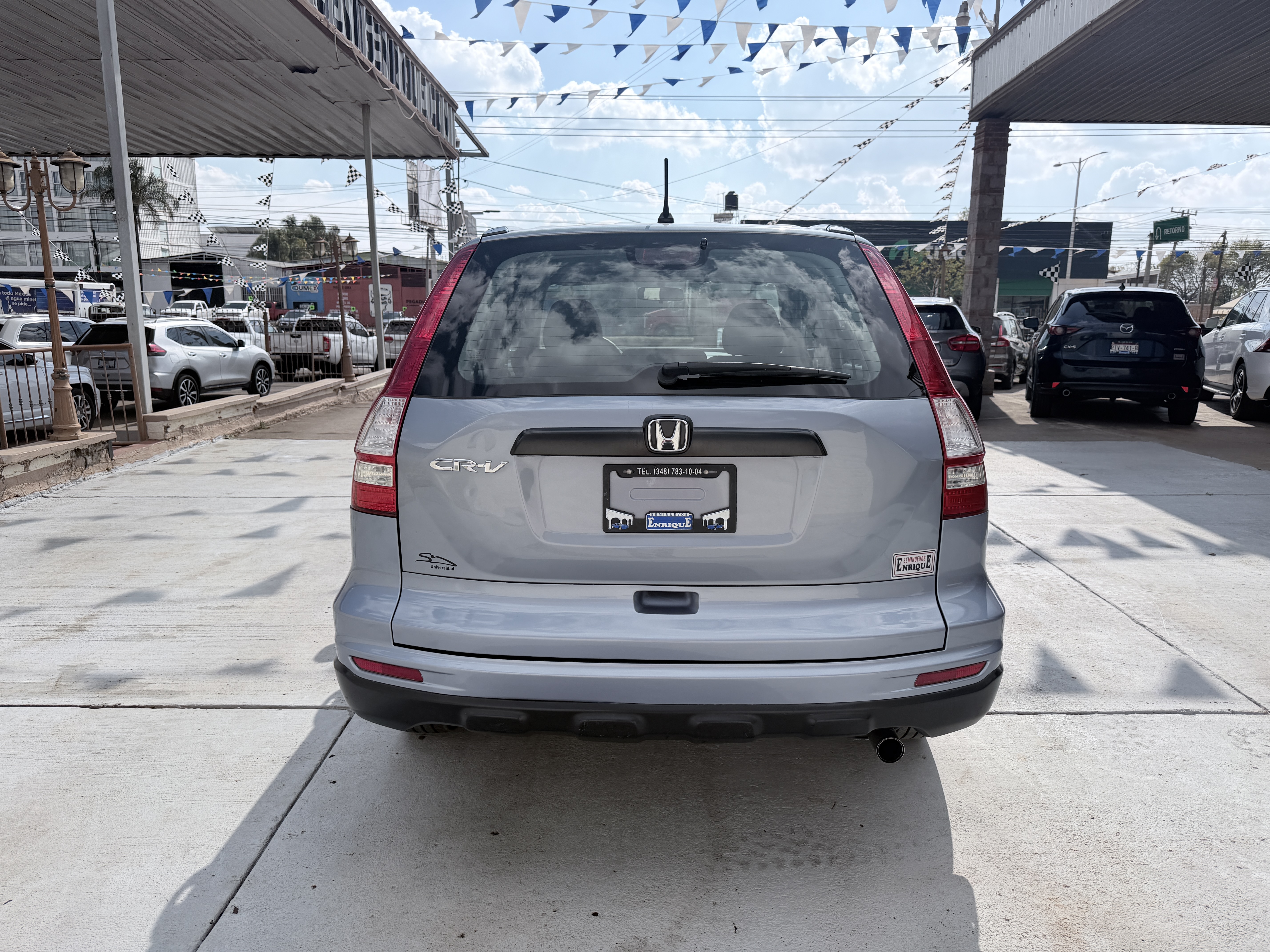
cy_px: 476
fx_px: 881
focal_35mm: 24
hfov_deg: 71.6
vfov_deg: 56.8
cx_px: 635
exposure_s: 1/6711
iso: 80
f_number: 1.78
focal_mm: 6.76
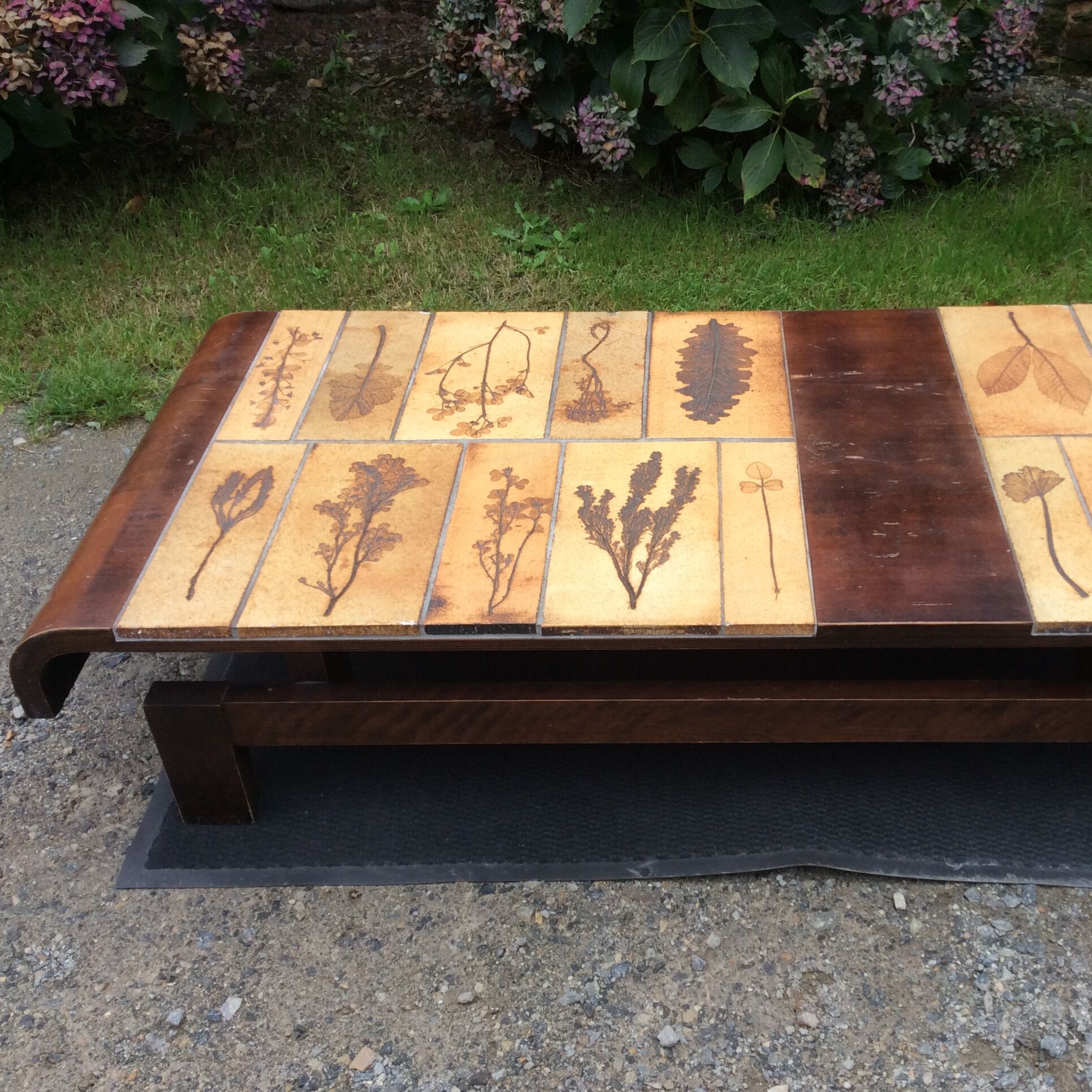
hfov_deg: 43.4
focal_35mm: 38
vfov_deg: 43.9
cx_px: 698
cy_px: 548
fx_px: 1356
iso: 32
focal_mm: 3.3
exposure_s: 1/349
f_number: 2.4
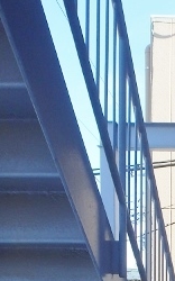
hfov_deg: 20.1
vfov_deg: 30.3
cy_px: 338
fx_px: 435
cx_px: 249
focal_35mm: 57
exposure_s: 1/400
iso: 125
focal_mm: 3.7
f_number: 3.5
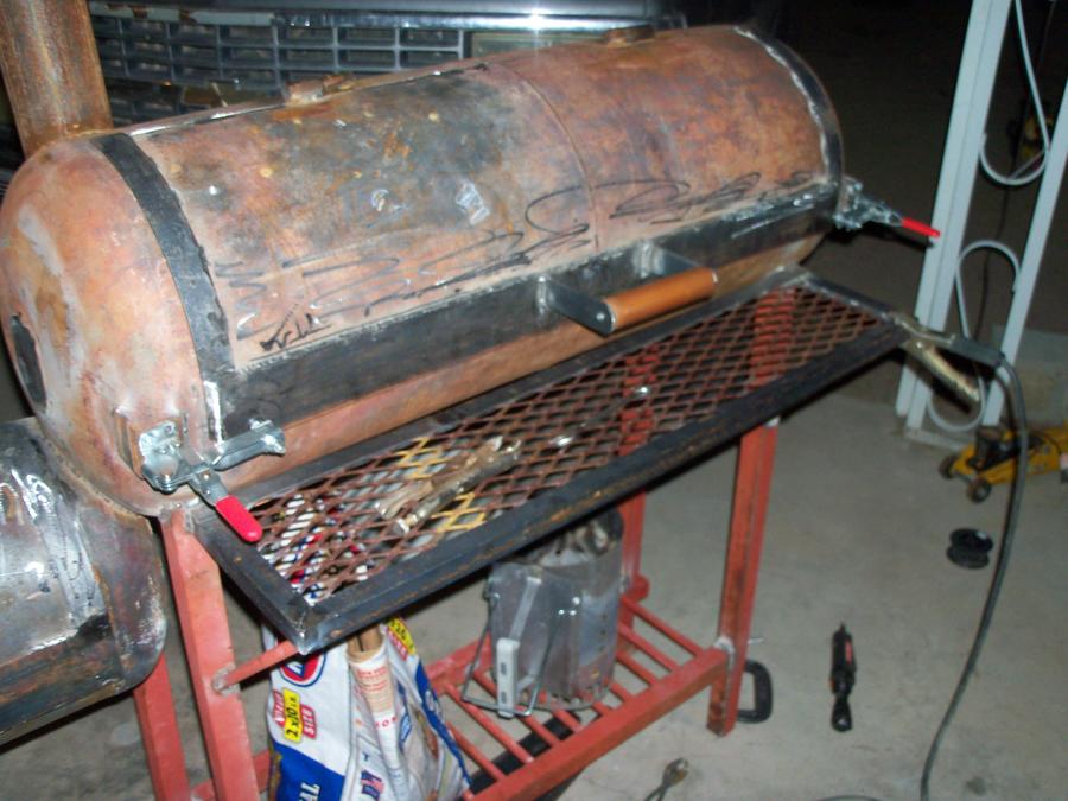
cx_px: 534
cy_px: 400
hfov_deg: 52.6
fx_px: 1080
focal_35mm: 35
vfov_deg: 40.7
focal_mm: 6.3
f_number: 3
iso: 125
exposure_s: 1/30
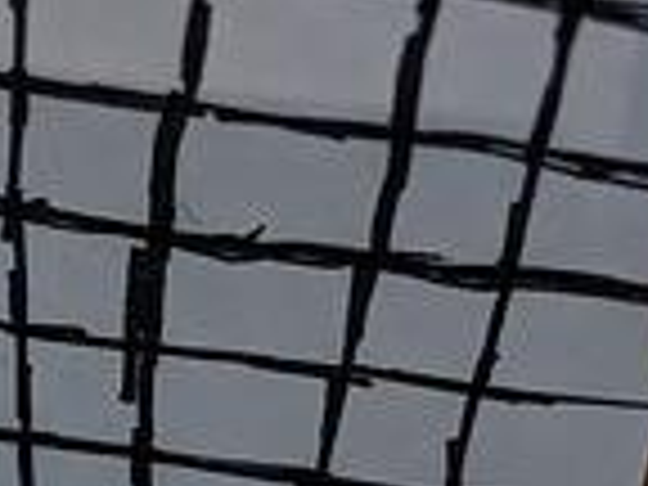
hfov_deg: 18.3
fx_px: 2003
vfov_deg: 13.8
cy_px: 207
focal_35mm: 107
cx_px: 207
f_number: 1.68
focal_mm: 6.9
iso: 713
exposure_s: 1/120
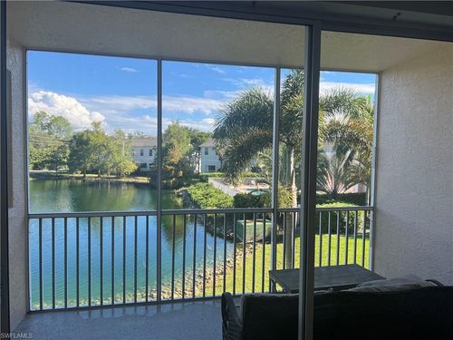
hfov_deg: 67.3
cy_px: 170
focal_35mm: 26
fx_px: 340
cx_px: 226
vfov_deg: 53.1
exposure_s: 1/1009
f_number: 1.5
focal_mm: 5.7
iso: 50
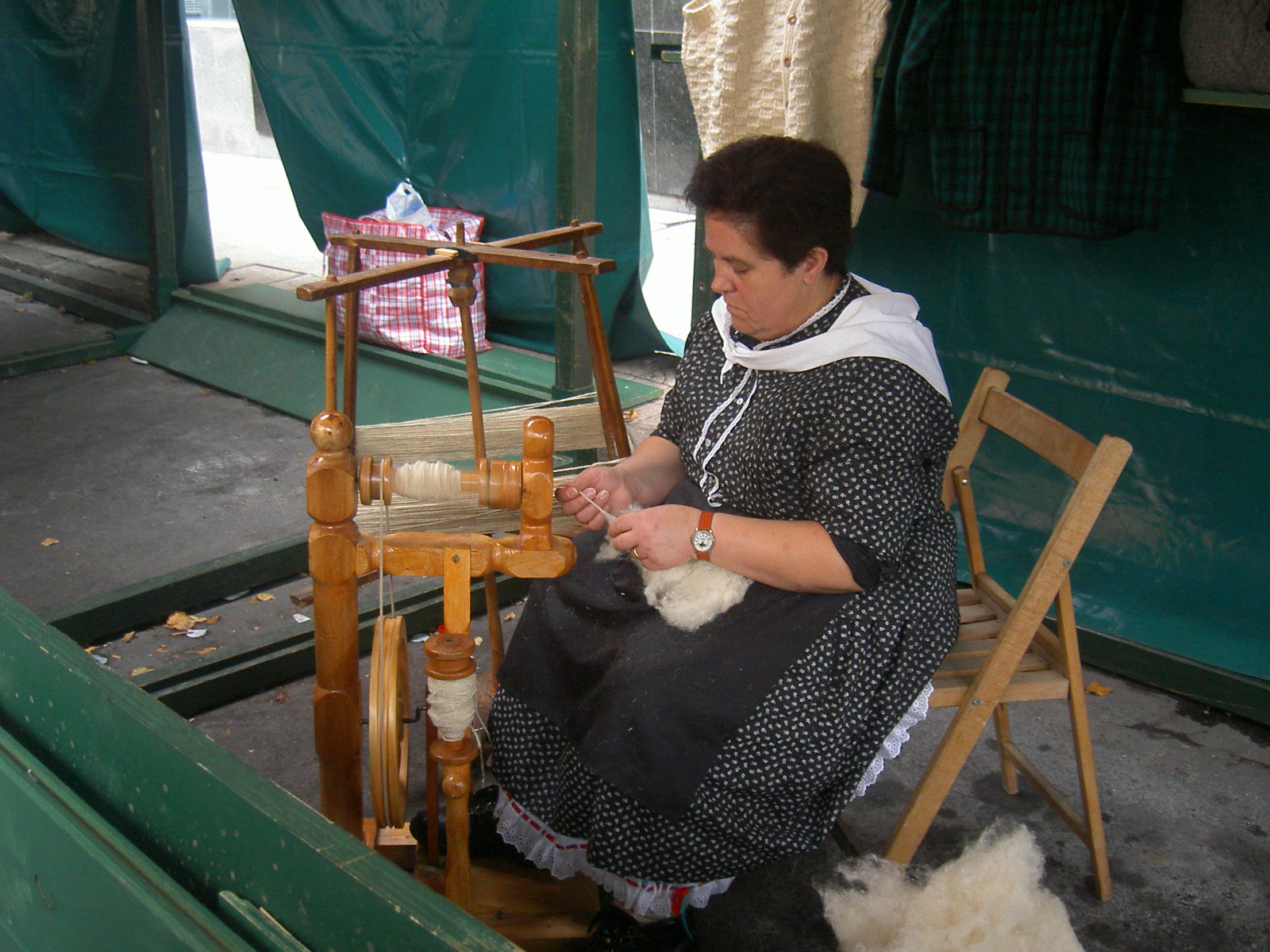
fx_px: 1431
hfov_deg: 47.9
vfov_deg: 36.8
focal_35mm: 39
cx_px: 635
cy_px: 476
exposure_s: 1/59.5
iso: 100
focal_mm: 8
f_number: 2.8
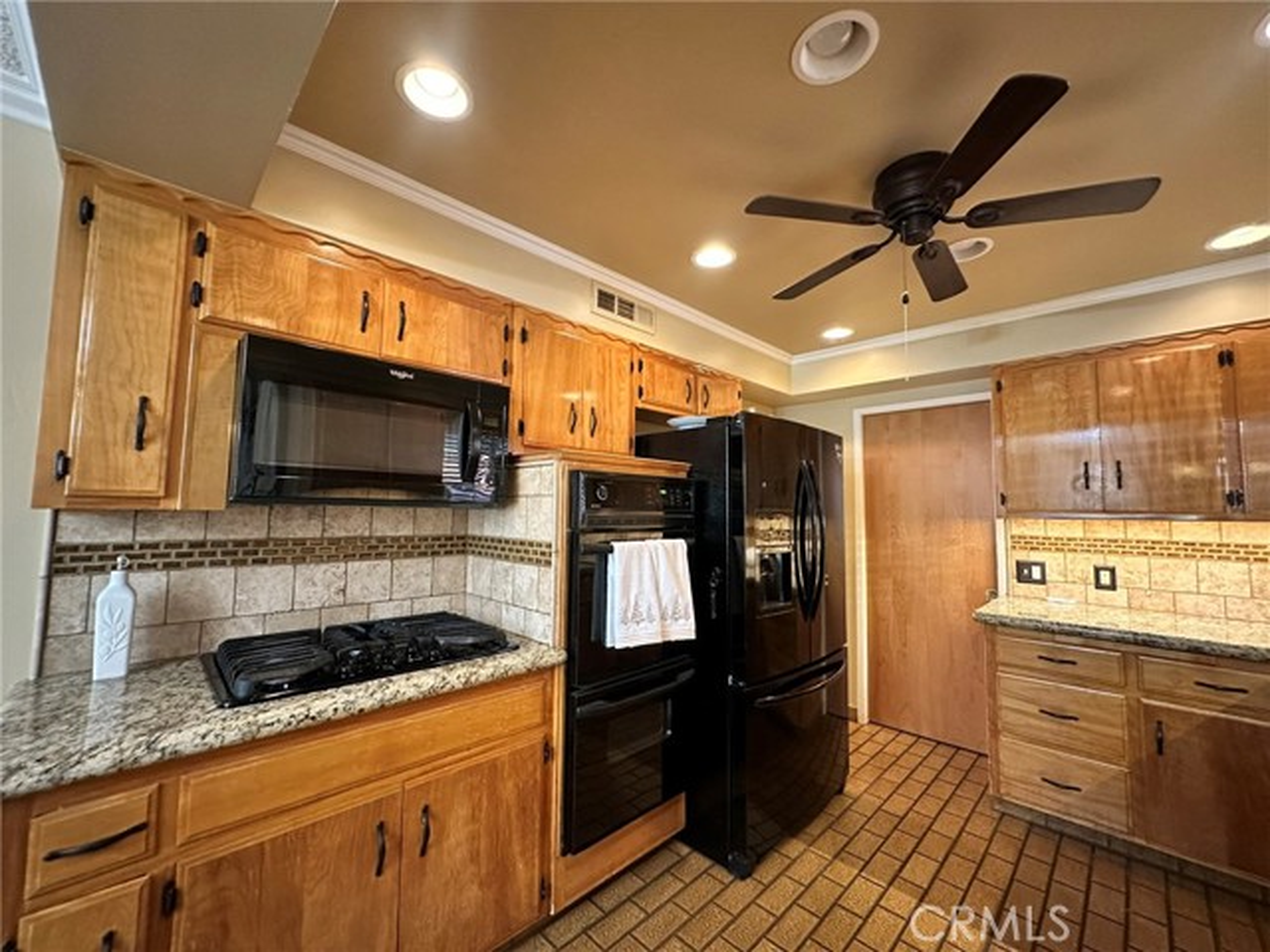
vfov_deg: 85.7
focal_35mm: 14
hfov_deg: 102.1
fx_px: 514
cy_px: 476
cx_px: 635
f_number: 2.2
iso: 800
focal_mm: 2.22
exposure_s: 1/40
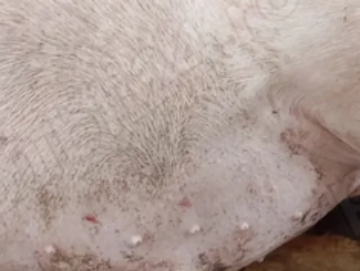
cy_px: 125
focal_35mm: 119
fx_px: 1239
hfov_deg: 16.0
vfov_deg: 12.5
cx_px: -46
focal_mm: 4.22
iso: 827
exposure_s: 1/50
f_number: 1.8
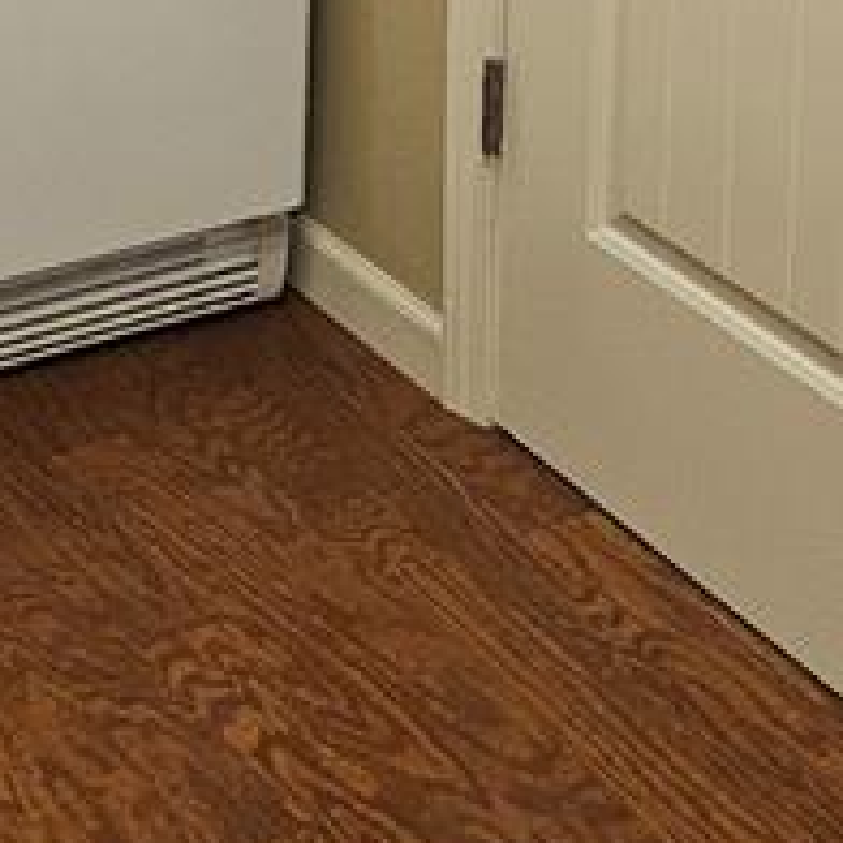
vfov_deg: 14.2
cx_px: -155
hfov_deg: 15.8
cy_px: -744
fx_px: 2921
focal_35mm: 106
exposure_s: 1/60
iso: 64
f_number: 1.8
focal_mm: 5.4
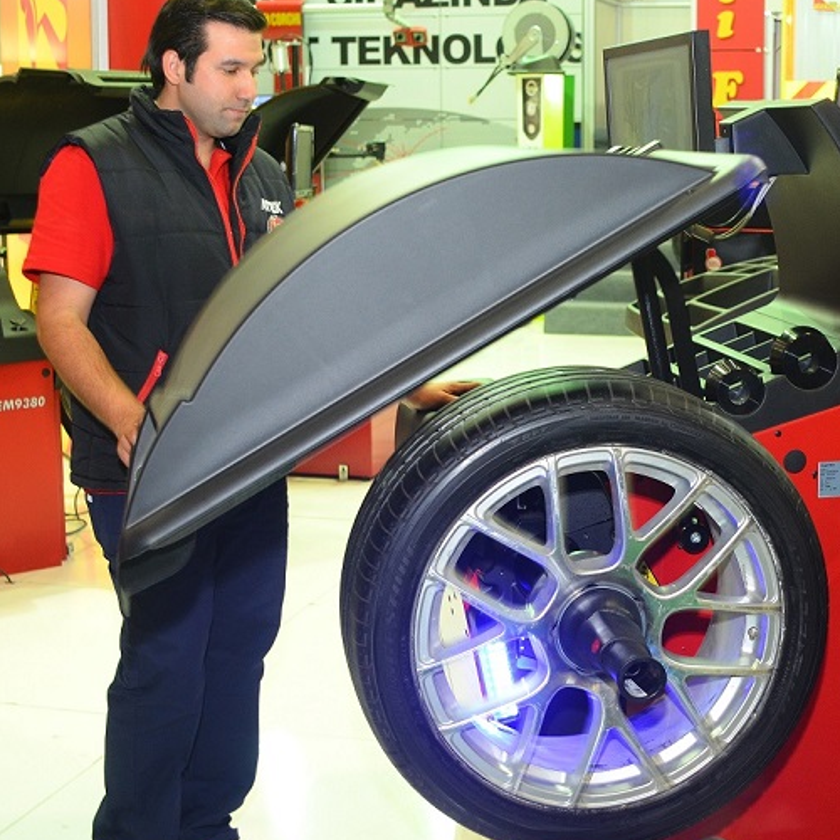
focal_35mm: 57
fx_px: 1565
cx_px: 628
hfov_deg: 29.6
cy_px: 419
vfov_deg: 30.0
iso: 800
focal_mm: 28
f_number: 3.5
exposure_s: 1/60
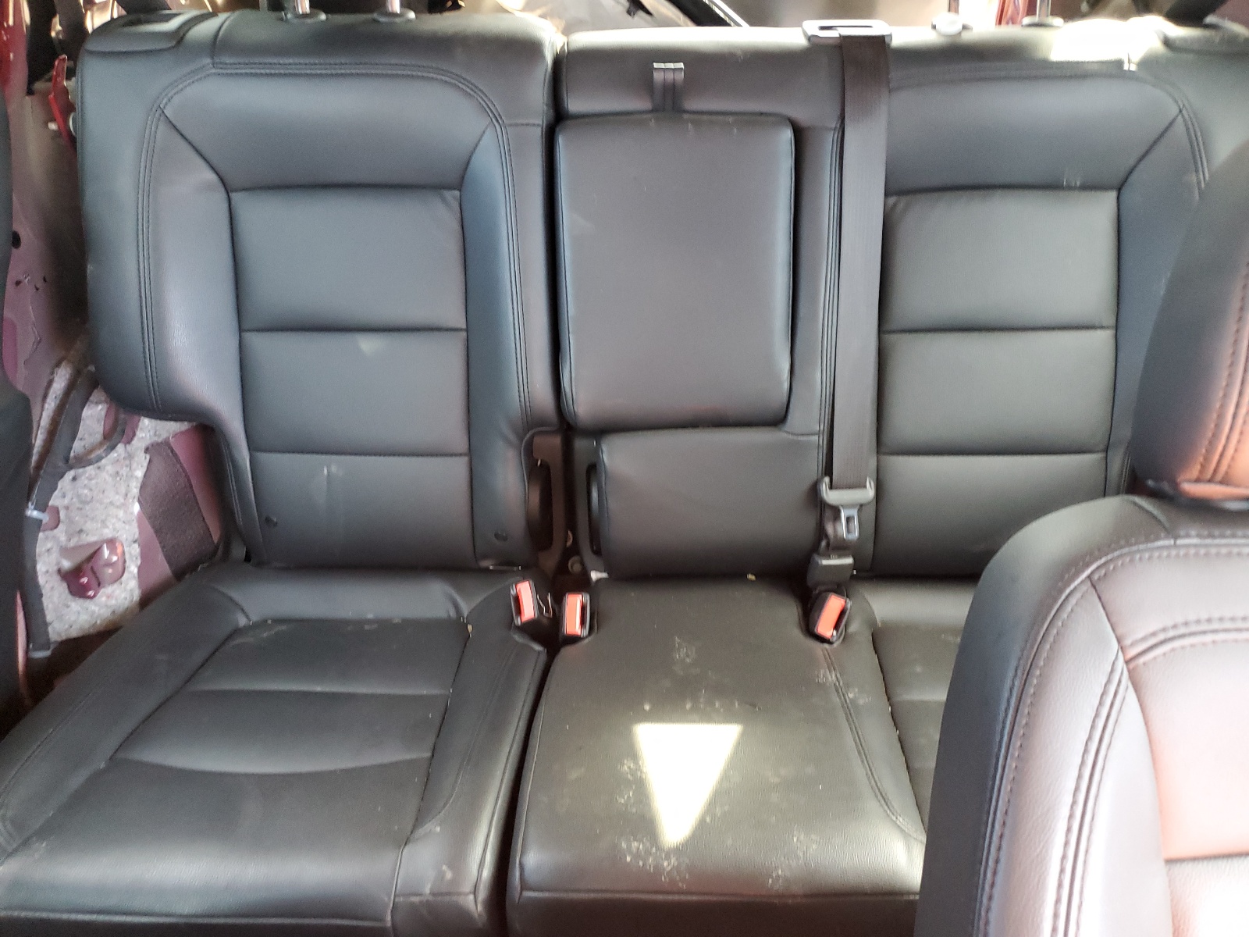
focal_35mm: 26
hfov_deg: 67.3
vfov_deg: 53.1
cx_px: 624
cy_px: 468
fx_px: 938
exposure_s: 1/60.2
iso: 330
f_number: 1.5
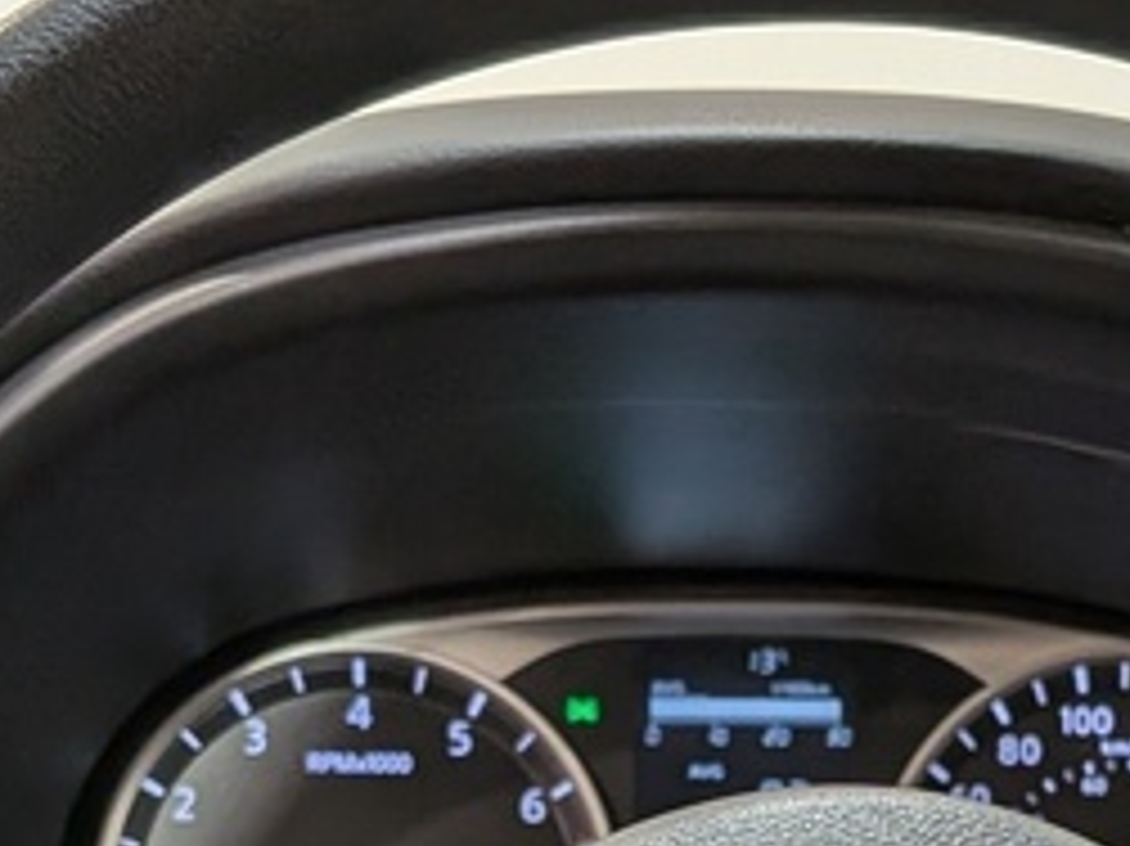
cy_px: 1220
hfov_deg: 19.9
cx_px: 819
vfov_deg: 14.2
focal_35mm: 98
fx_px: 3198
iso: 136
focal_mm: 4.53
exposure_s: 1/100
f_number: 1.7
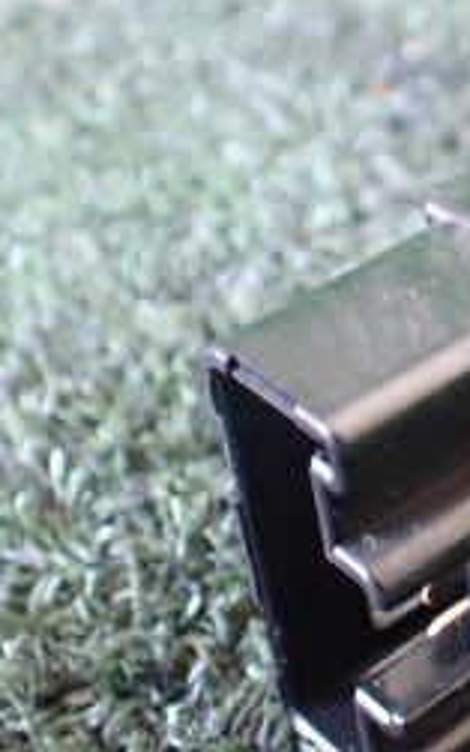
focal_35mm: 76
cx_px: 635
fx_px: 1557
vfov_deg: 27.0
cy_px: 279
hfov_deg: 16.1
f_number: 2.3
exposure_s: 1/30
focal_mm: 5.4
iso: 800
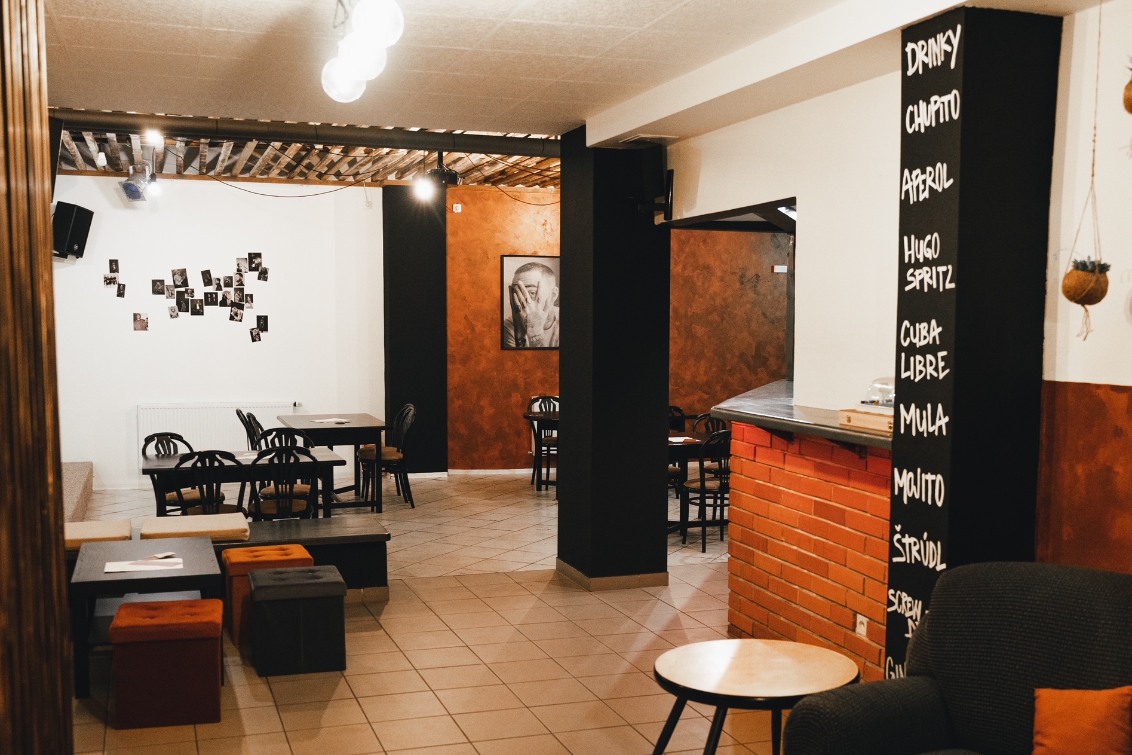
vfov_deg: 34.7
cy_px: 512
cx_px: 628
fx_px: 1195
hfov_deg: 50.6
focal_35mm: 38
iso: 800
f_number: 2.8
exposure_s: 1/125
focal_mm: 24
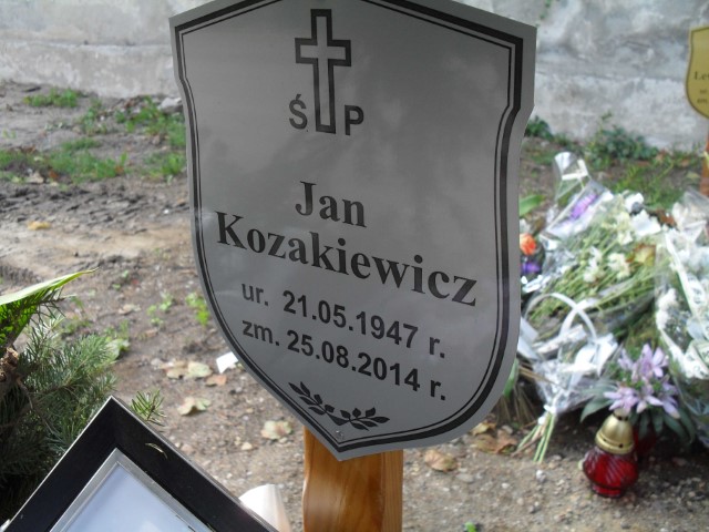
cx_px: 354
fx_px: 717
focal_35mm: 35
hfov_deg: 52.6
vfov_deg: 40.7
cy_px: 266
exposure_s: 1/180
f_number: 3.2
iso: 100
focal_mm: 6.3
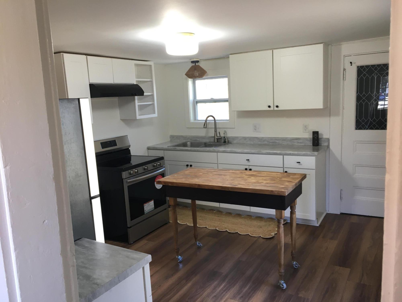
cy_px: 151
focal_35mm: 29
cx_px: 201
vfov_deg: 48.2
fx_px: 337
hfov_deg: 61.7
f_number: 2.2
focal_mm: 4.15
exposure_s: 1/30
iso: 50
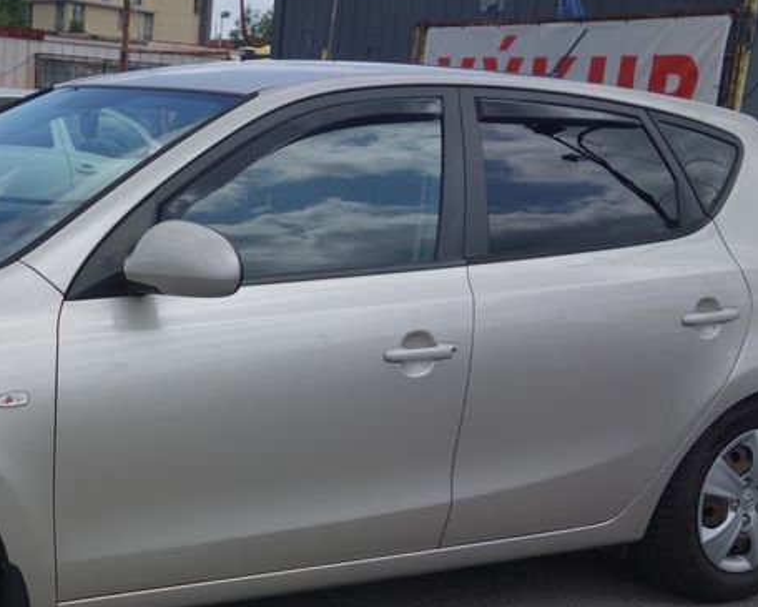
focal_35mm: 59
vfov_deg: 25.6
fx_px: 1324
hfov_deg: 30.5
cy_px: 435
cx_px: 75
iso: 125
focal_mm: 10.4
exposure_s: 1/1600
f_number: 2.8
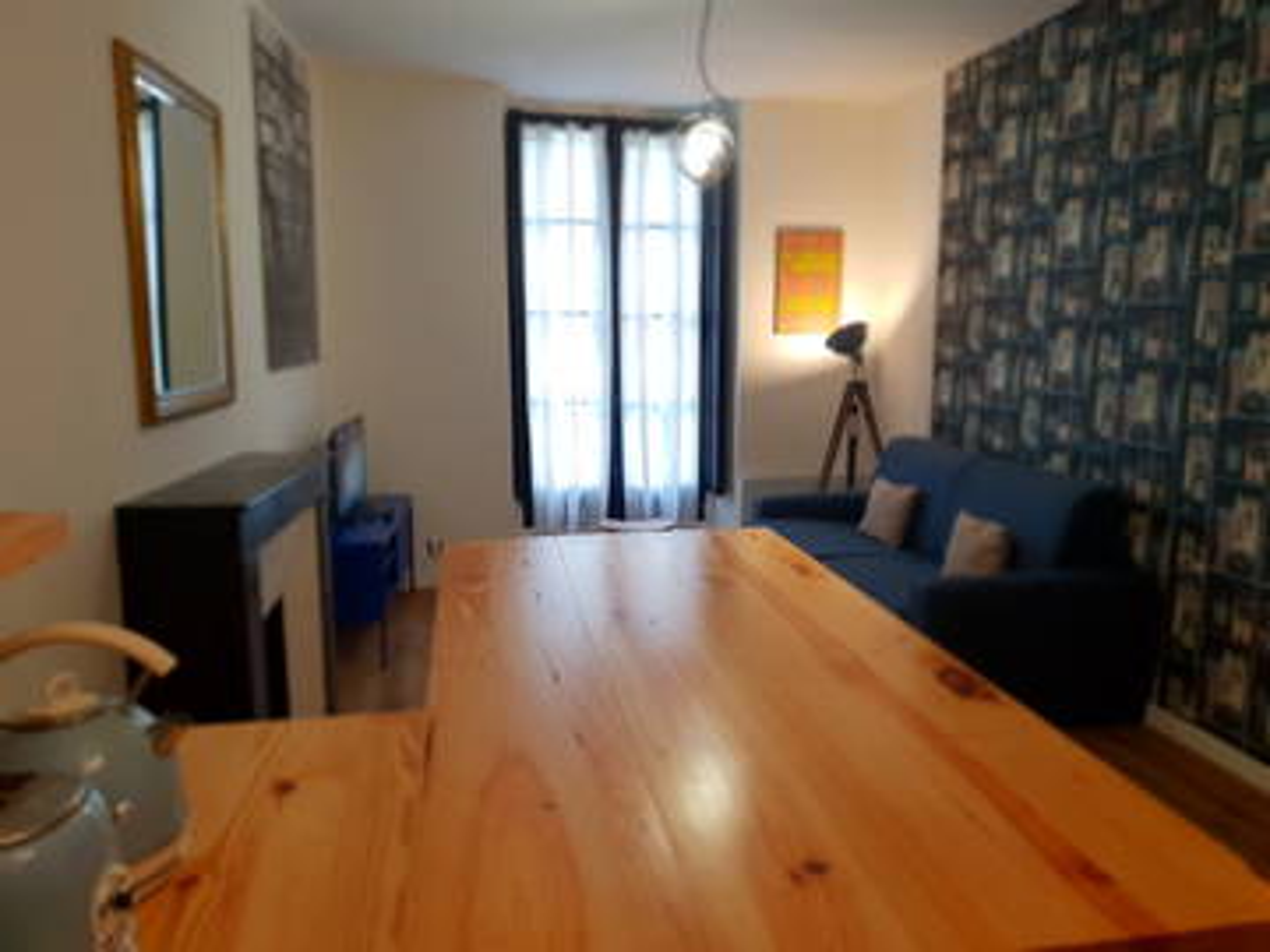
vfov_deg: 53.1
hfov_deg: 67.3
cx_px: 635
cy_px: 476
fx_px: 954
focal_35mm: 26
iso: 80
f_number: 1.5
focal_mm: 4.3
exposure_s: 1/50
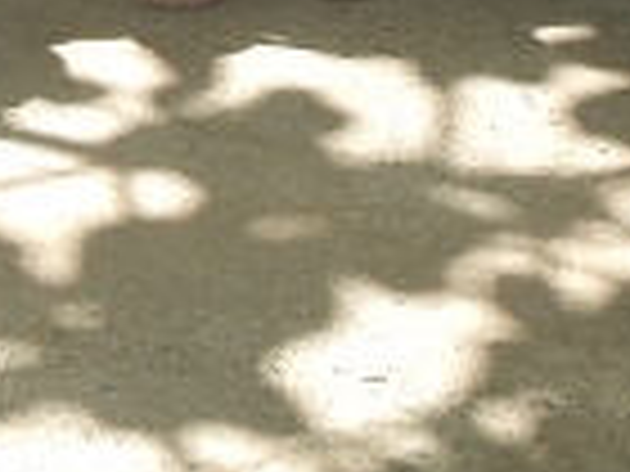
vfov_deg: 9.7
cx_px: -108
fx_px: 2548
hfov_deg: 13.7
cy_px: -524
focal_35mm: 140
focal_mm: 5
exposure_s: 1/320
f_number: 3.9
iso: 125
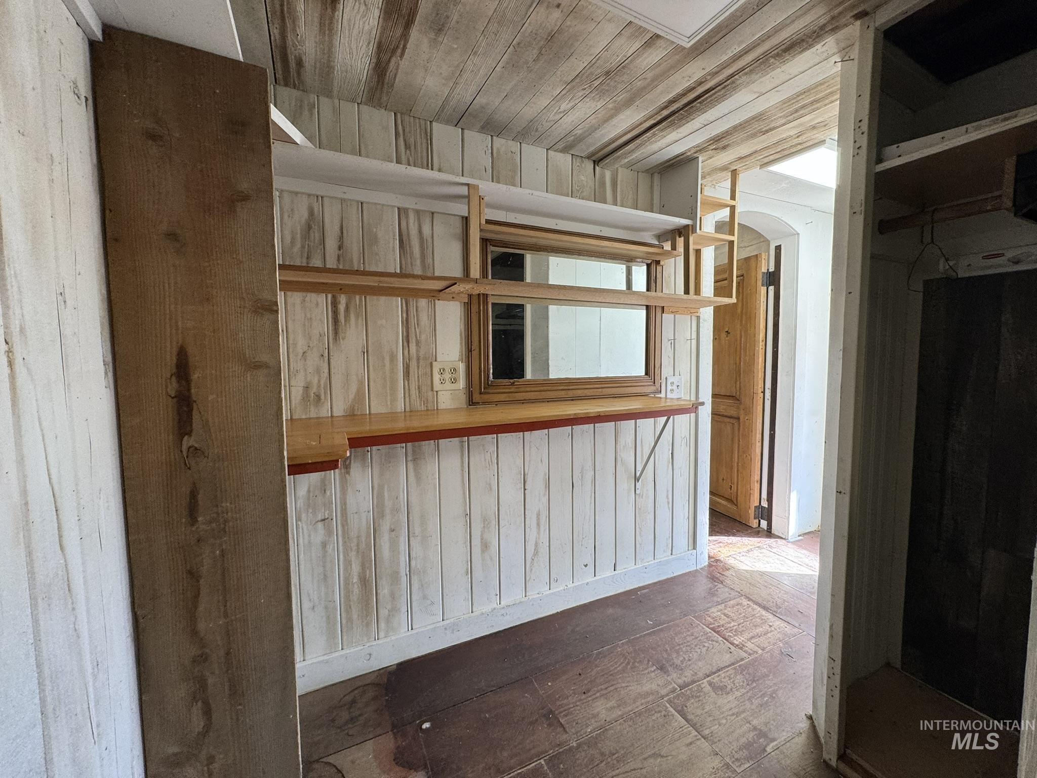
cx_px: 518
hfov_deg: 102.1
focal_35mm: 14
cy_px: 389
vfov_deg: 85.7
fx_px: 419
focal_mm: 2.22
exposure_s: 1/120
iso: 125
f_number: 2.2
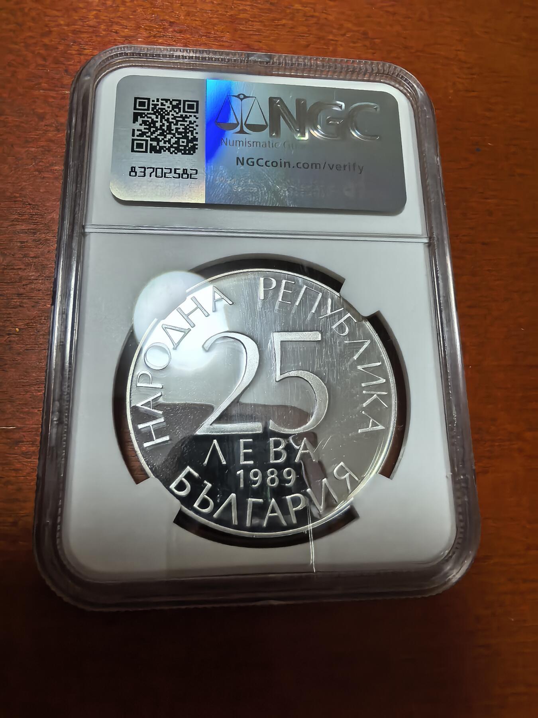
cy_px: 359
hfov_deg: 56.8
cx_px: 269
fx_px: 497
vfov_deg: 71.6
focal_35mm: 24
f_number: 2.2
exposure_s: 1/50
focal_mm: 1.68
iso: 125
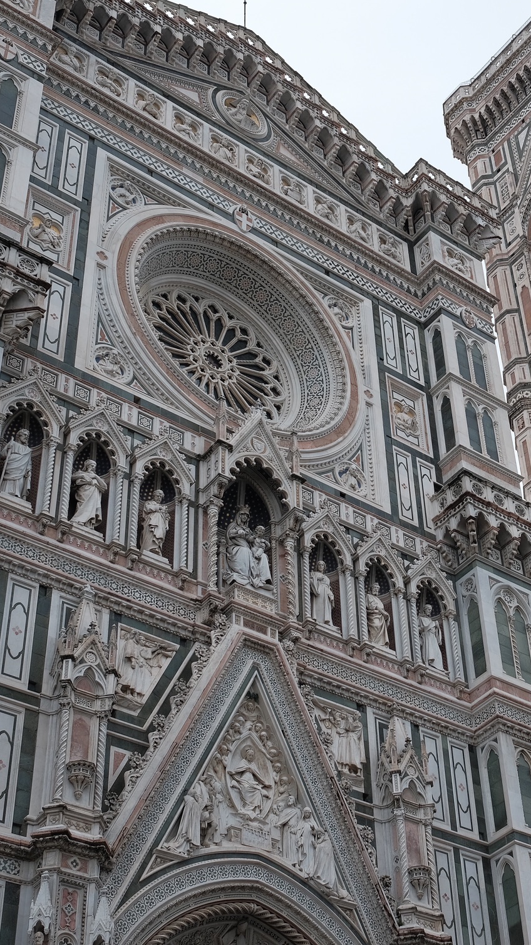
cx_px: 421
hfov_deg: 21.2
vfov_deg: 37.2
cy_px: 464
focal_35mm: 56
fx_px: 1402
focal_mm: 23
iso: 200
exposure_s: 1/180
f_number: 5.6
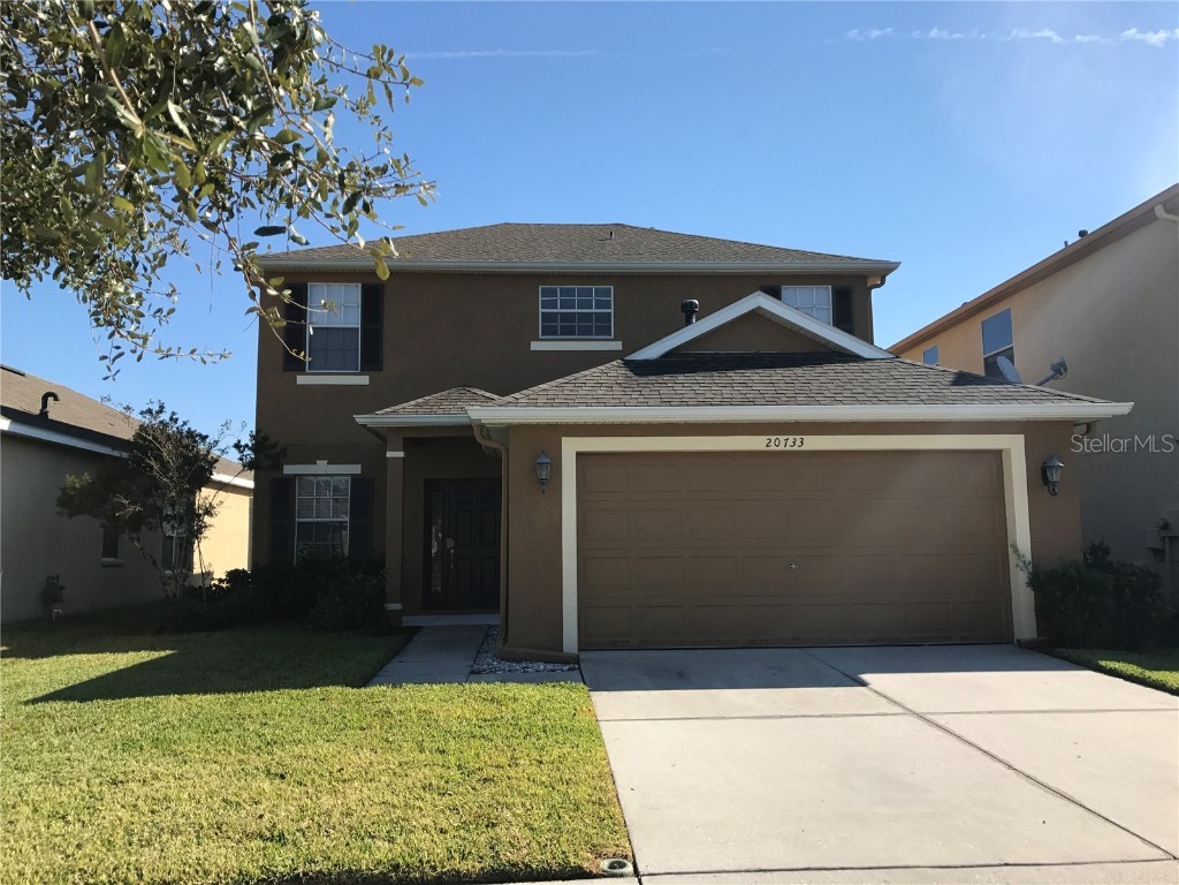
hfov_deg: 63.4
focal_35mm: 28
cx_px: 590
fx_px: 954
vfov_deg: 49.7
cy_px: 442
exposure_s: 1/2227
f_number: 1.8
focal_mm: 3.99
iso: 20
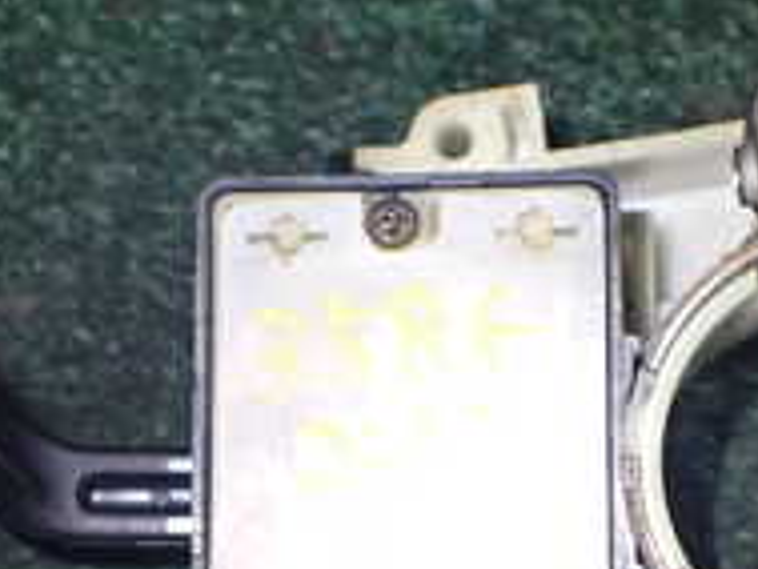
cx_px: 473
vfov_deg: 15.5
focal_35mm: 95
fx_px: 2082
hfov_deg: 20.6
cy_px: 441
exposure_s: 1/50
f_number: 2.3
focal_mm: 5.4
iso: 800
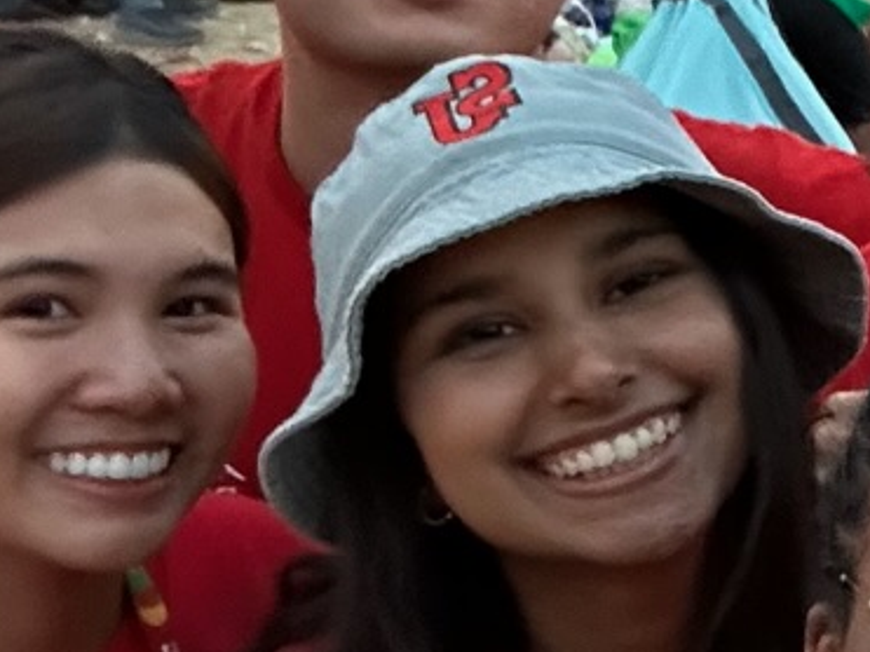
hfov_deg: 13.6
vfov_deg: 11.6
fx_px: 3191
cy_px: 181
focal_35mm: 127
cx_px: 1664
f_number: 1.9
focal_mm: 2.69
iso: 200
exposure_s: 1/60
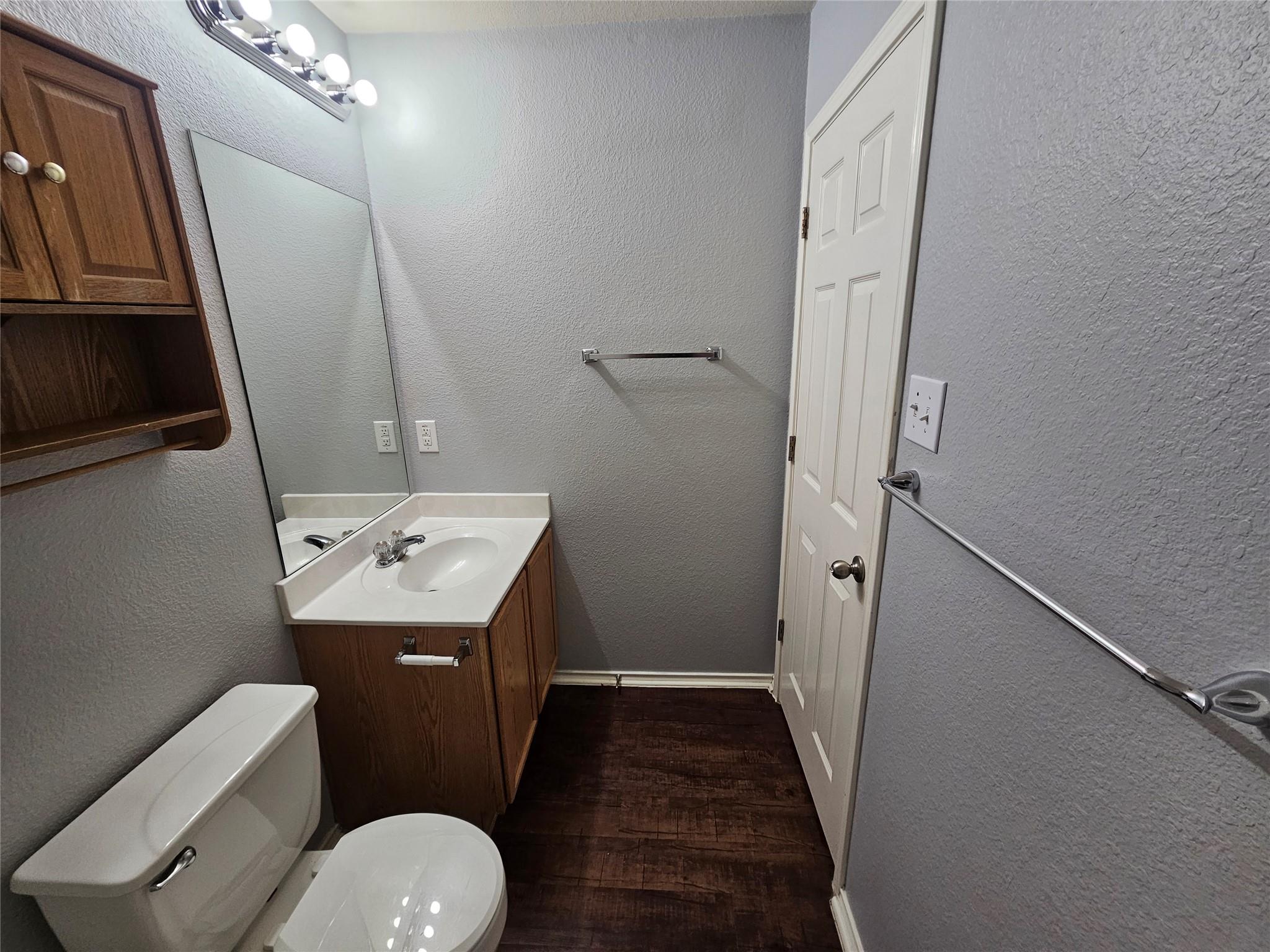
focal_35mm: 13
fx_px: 477
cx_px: 635
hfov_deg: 106.2
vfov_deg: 89.9
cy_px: 476
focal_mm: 2.2
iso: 125
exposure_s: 1/60
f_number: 2.2
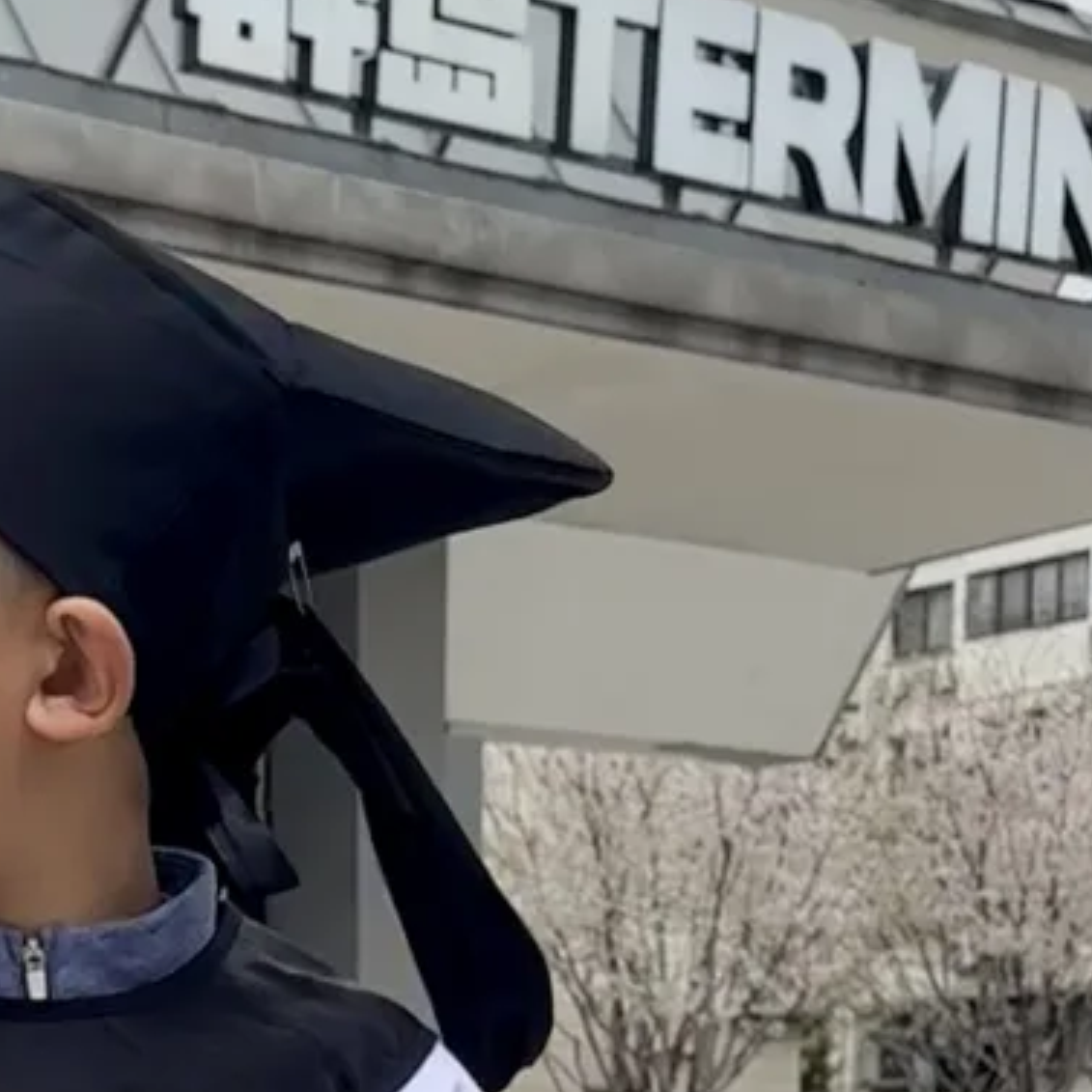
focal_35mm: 81
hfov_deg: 20.6
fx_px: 2891
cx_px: -35
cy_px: 1508
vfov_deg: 19.4
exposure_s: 1/3155
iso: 80
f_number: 1.78
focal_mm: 6.86
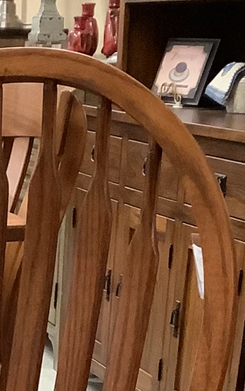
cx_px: -76
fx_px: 1291
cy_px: 691
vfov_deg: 15.1
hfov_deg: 10.6
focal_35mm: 121
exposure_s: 1/30
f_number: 2.4
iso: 400
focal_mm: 3.3
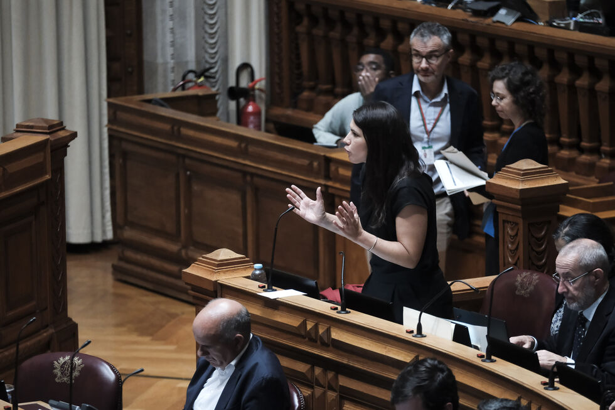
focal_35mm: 210
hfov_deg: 9.8
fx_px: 3587
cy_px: 205
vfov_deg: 6.5
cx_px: 308
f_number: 2.8
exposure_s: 1/320
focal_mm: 140
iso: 3200
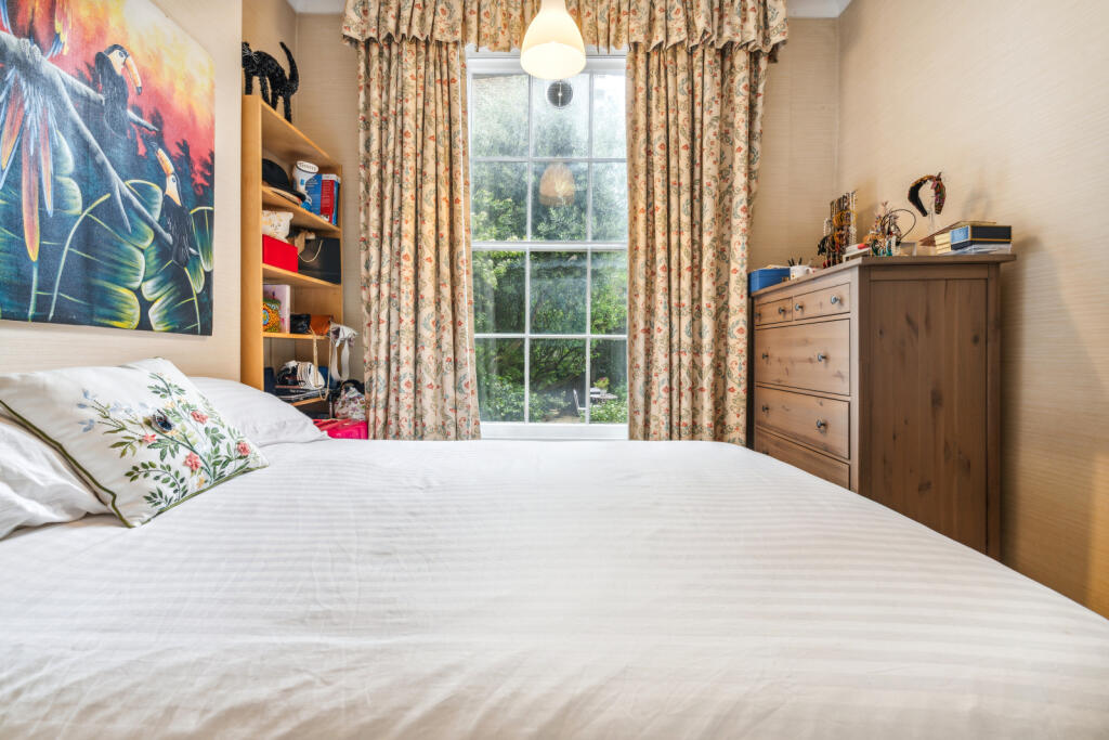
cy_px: 370
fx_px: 493
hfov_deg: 96.7
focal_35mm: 16
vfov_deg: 73.8
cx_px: 554
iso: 400
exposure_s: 1/4
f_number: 11
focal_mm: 16
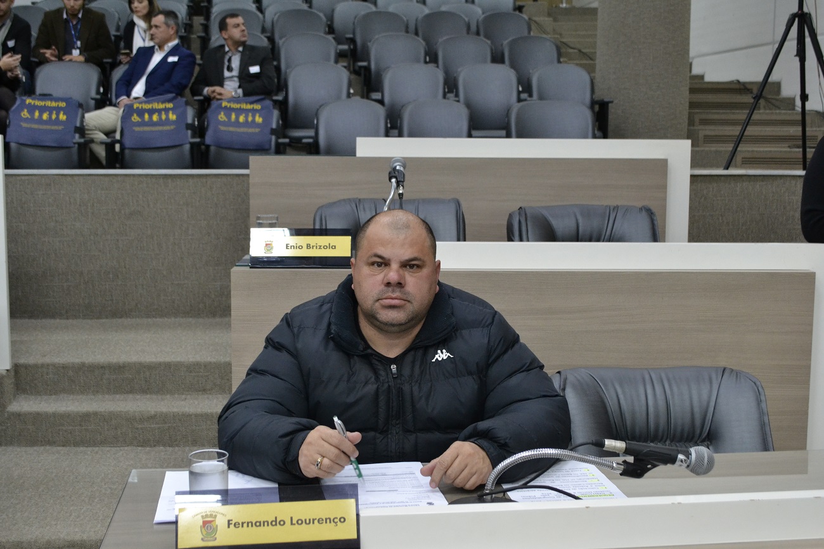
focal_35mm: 48
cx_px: 412
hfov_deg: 41.1
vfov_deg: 28.1
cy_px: 274
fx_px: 1098
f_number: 5.6
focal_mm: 32
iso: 1600
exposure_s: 1/40
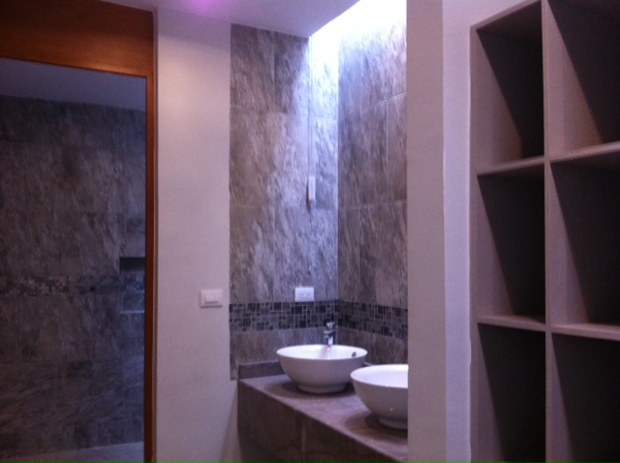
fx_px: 626
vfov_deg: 40.6
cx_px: 310
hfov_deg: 52.7
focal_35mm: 35
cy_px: 232
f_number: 2.8
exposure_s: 1/15
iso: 160
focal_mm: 3.85
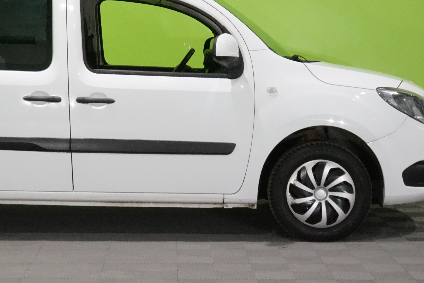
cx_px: 114
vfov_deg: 15.6
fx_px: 1025
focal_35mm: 87
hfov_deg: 23.2
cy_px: 57
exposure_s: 1/20
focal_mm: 52
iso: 6400
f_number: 25
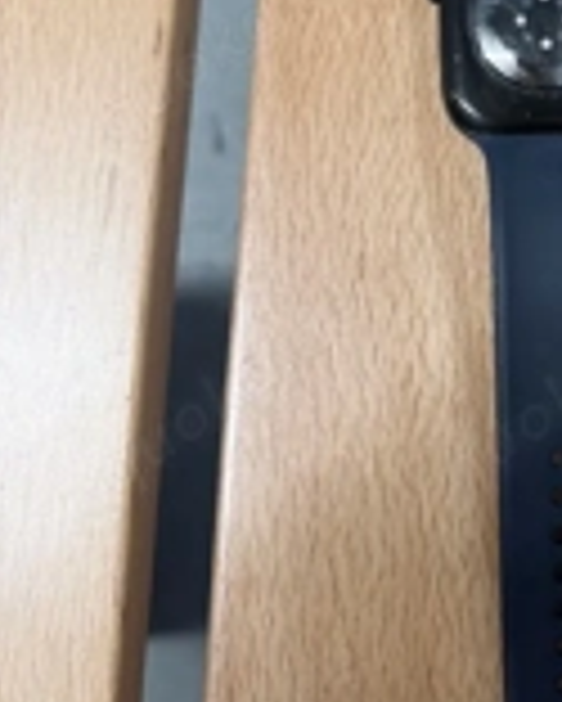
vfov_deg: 30.3
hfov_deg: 23.3
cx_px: 670
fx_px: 1246
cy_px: 90
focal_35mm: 60
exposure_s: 1/50
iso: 160
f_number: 1.78
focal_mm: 6.76
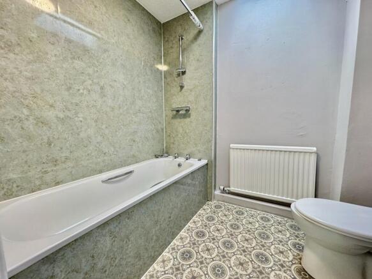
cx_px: 186
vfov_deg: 85.7
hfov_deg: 102.1
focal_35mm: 14
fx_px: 150
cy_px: 140
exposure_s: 1/50
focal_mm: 2.22
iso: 200
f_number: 2.2
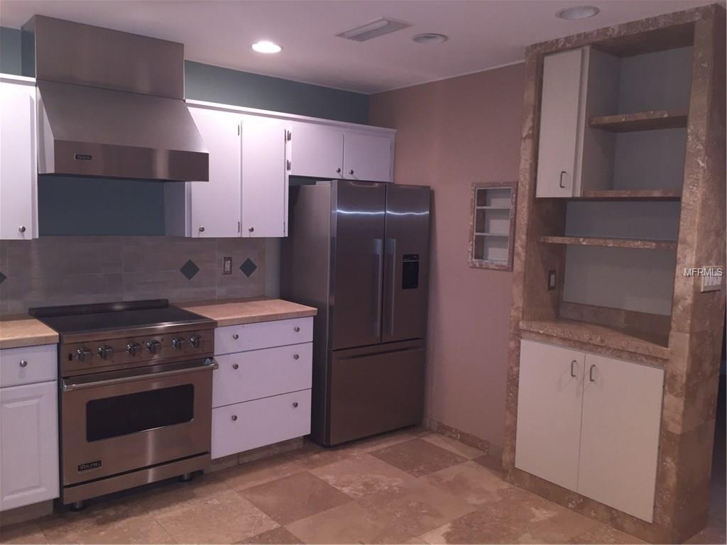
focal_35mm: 29
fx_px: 609
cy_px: 272
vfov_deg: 48.2
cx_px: 364
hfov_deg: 61.7
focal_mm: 4.15
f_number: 2.2
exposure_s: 1/20
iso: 100
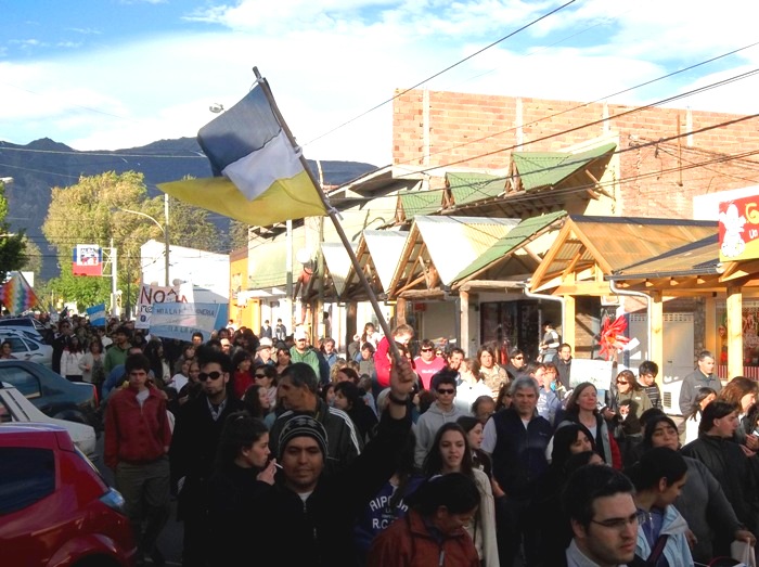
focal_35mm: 52
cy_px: 284
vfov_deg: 28.0
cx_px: 380
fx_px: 1139
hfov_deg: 36.9
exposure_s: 1/500
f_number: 5
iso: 80
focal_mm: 9.3
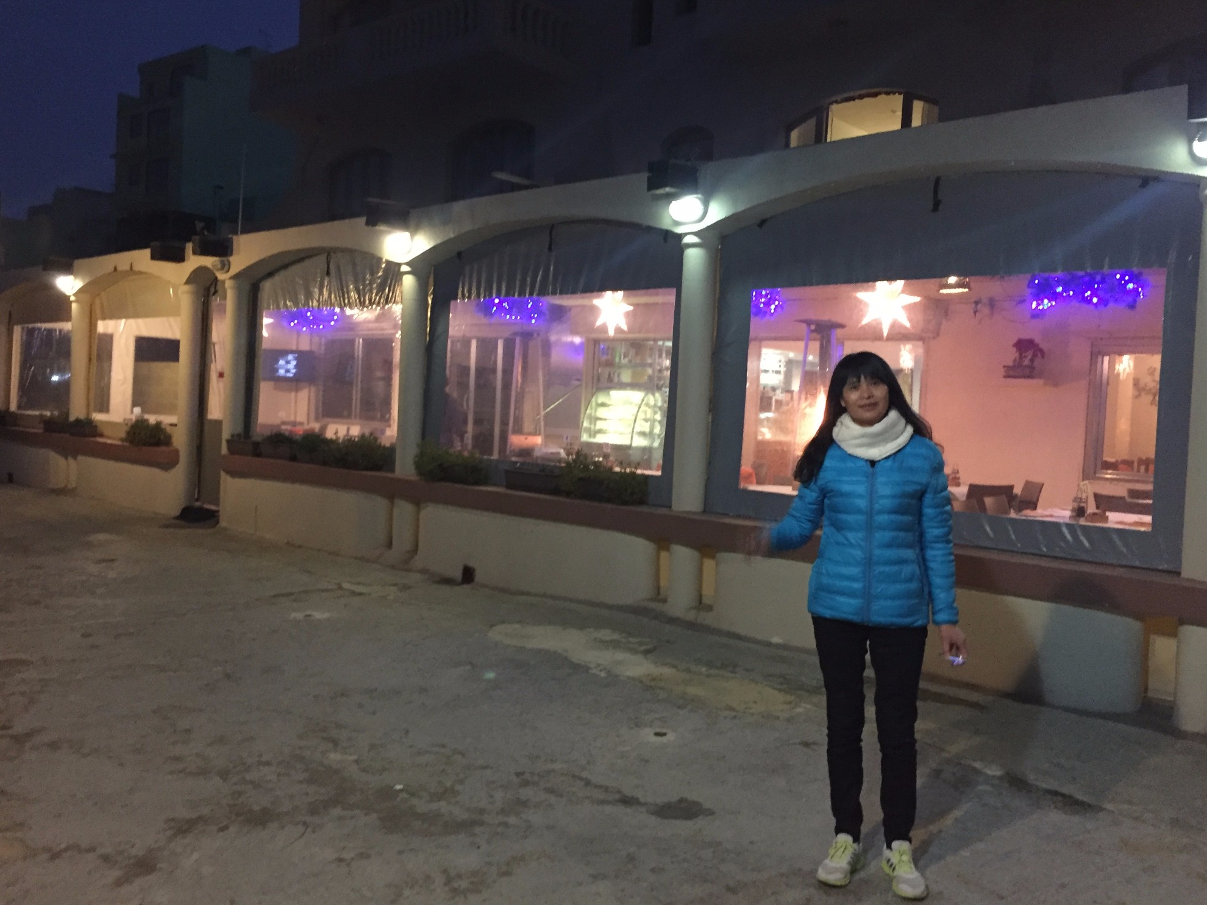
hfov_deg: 60.0
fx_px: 1046
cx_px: 597
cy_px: 448
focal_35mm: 30
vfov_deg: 46.8
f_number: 2.2
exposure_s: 1/17
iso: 500
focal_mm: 4.15
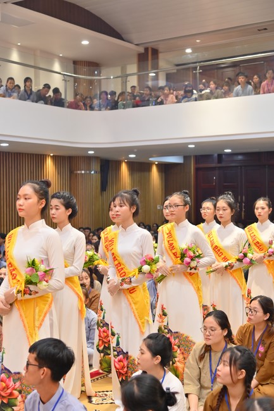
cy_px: 206
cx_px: 137
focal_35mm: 52
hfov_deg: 26.0
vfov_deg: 38.2
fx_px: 594
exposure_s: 1/100
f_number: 4.5
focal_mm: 52
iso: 1250
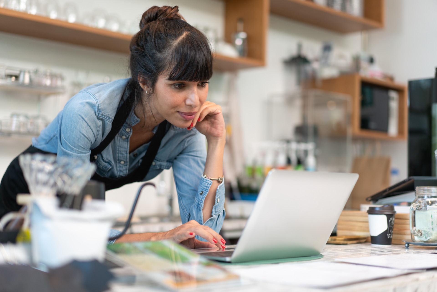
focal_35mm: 55
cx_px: 218
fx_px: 668
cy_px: 146
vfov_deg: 24.6
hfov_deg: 36.2
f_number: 2
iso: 200
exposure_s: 1/200
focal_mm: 55
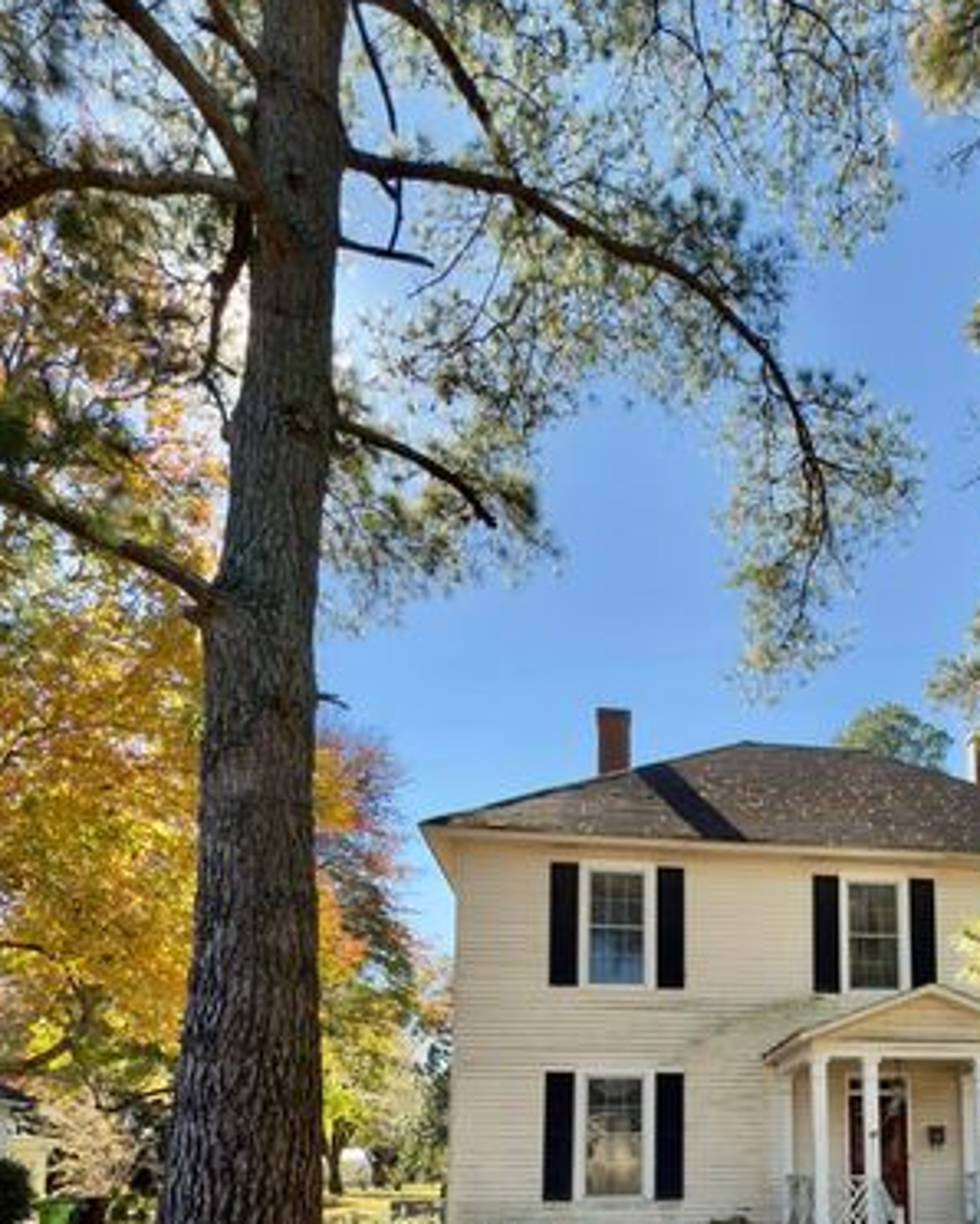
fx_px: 1014
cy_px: 1055
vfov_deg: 55.6
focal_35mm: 28
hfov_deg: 48.4
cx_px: 796
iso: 25
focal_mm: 2.22
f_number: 2.2
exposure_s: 1/407
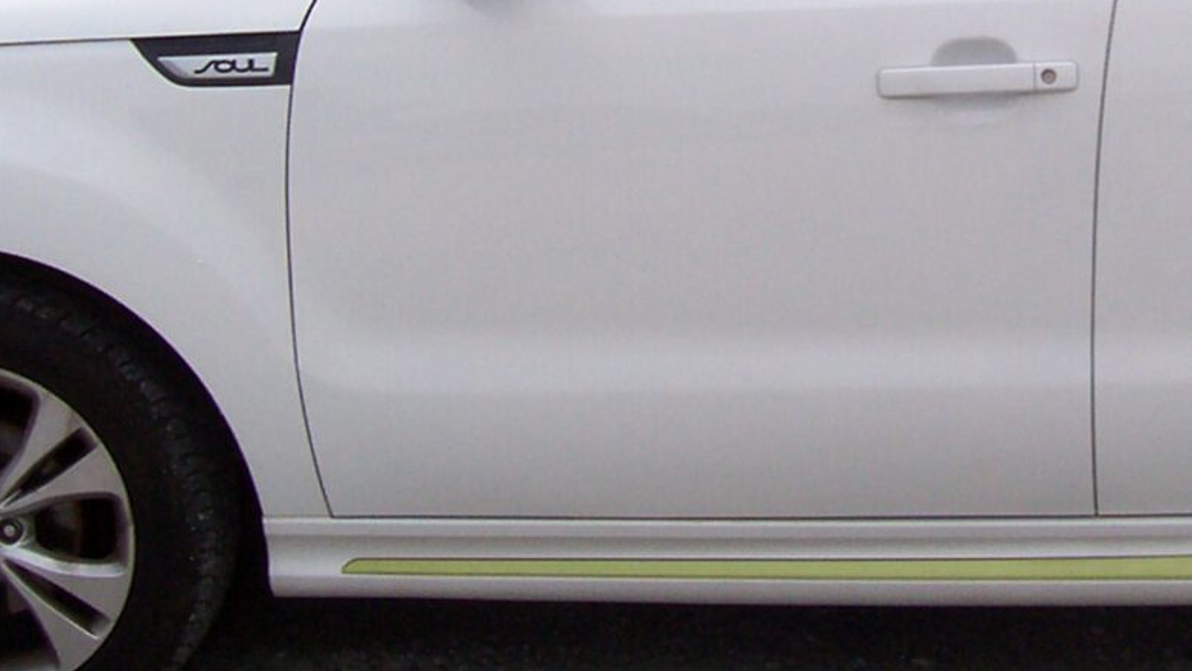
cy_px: -61
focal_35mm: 97
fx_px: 3066
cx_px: 1006
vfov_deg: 12.3
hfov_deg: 21.6
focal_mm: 5.6
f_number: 5.1
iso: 80
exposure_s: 1/568
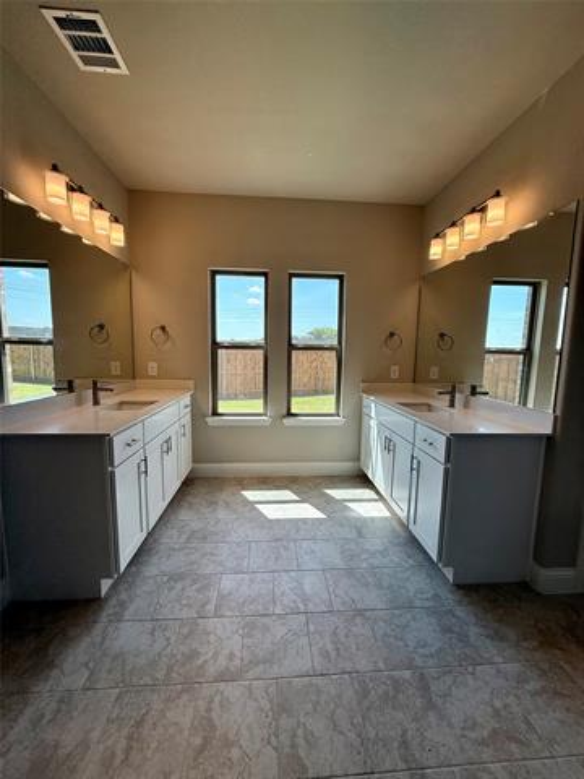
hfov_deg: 85.7
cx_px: 292
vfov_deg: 102.1
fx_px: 315
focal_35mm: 14
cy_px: 390
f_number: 2.2
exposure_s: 1/506
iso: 64
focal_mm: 2.22
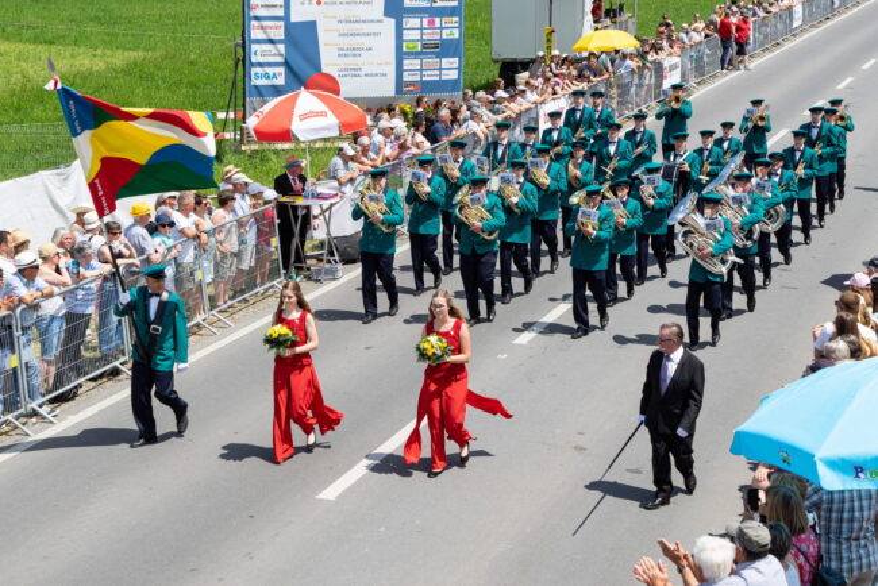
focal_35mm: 70
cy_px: 293
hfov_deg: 28.8
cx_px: 439
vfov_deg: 19.5
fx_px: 1708
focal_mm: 70
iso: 100
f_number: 8
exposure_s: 1/250
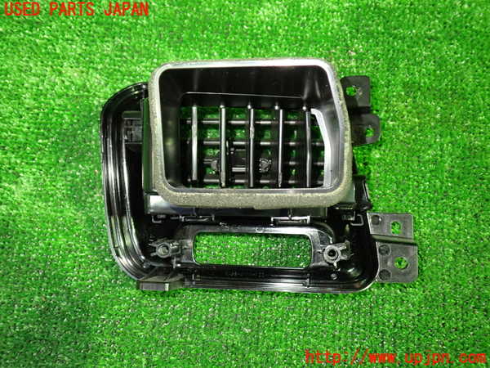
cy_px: 184
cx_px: 245
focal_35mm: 30
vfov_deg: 46.8
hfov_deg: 60.0
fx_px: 425
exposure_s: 1/30
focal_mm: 5.4
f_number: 2.3
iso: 800
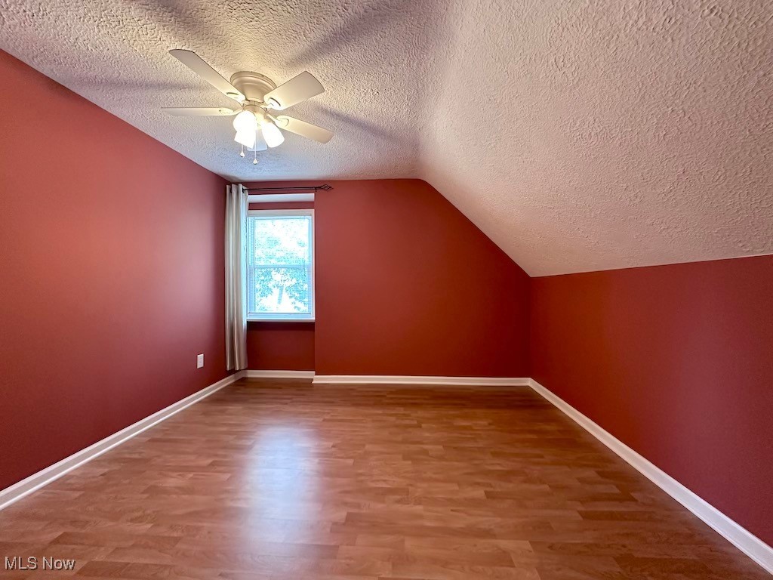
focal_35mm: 14
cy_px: 290
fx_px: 313
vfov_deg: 85.7
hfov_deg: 102.1
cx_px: 386
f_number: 2.2
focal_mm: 2.22
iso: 400
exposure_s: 1/60
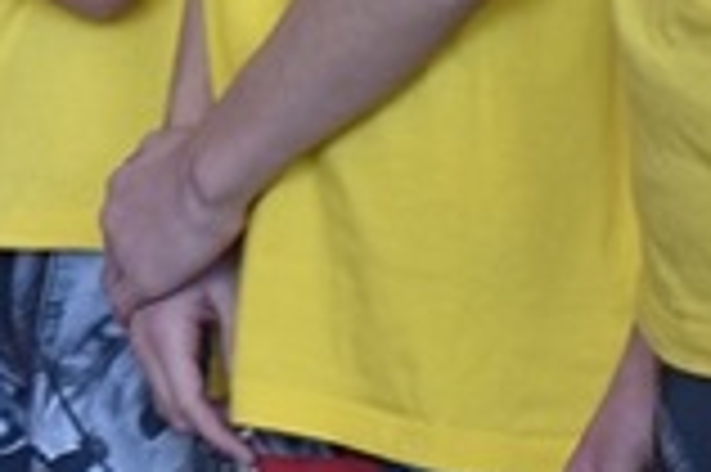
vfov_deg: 3.9
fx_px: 6807
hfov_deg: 5.9
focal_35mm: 345
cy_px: -528
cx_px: -214
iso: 450
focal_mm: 48
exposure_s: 1/60
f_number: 4.5
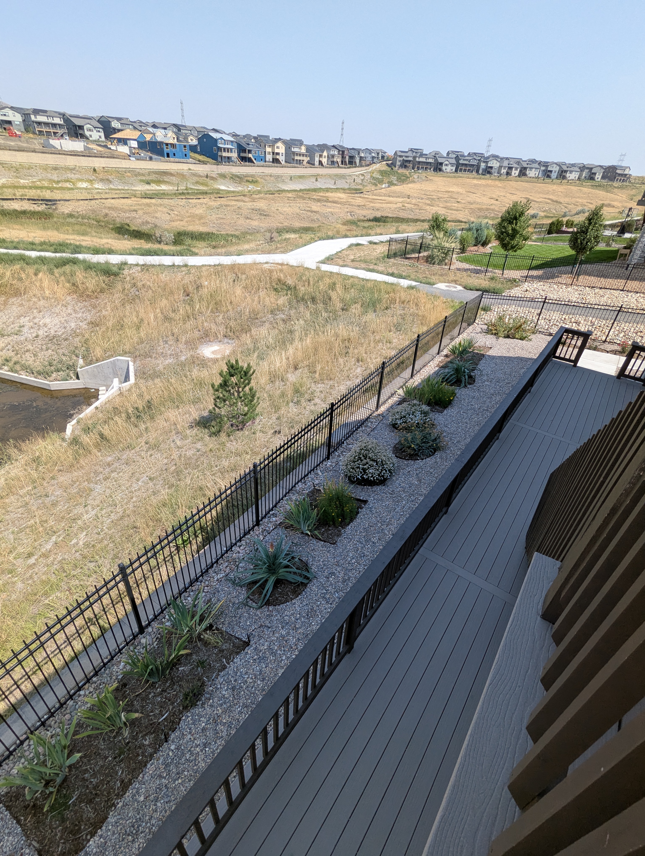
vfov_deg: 94.4
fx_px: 397
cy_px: 428
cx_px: 322
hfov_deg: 78.2
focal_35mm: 16
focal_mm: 2.35
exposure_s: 1/1094
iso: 51
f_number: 2.2
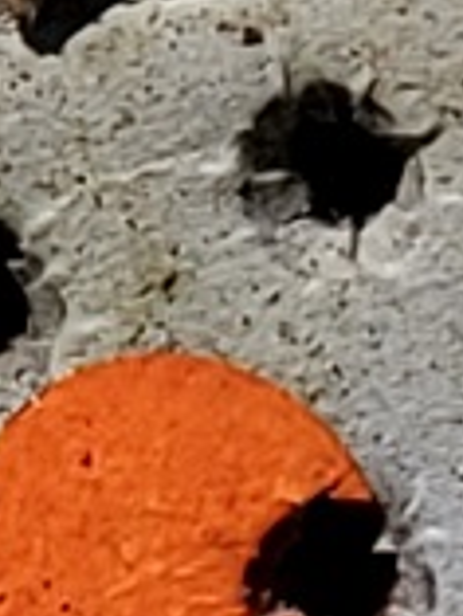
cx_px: 259
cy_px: 804
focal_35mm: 265
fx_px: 4720
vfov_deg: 7.4
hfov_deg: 5.6
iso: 50
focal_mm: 6
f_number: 2.4
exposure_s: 1/3512
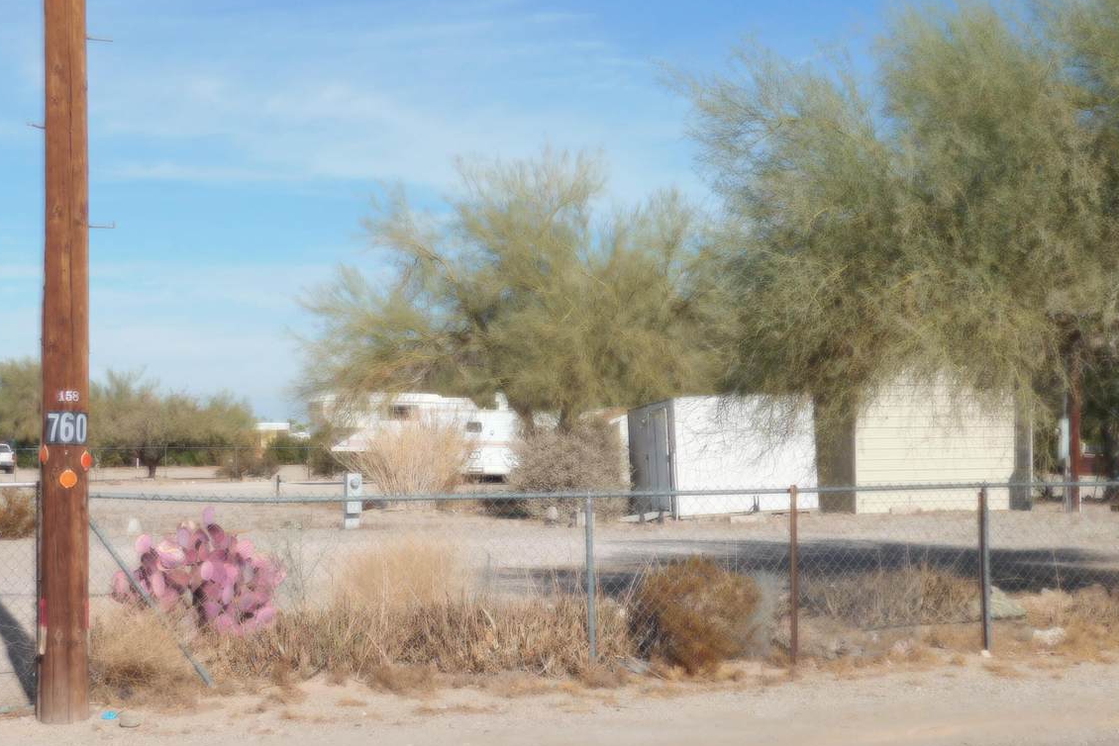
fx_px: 1648
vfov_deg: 25.5
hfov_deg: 37.5
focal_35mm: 53
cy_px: 434
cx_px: 525
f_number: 7.4
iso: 125
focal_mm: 8
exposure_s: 1/640
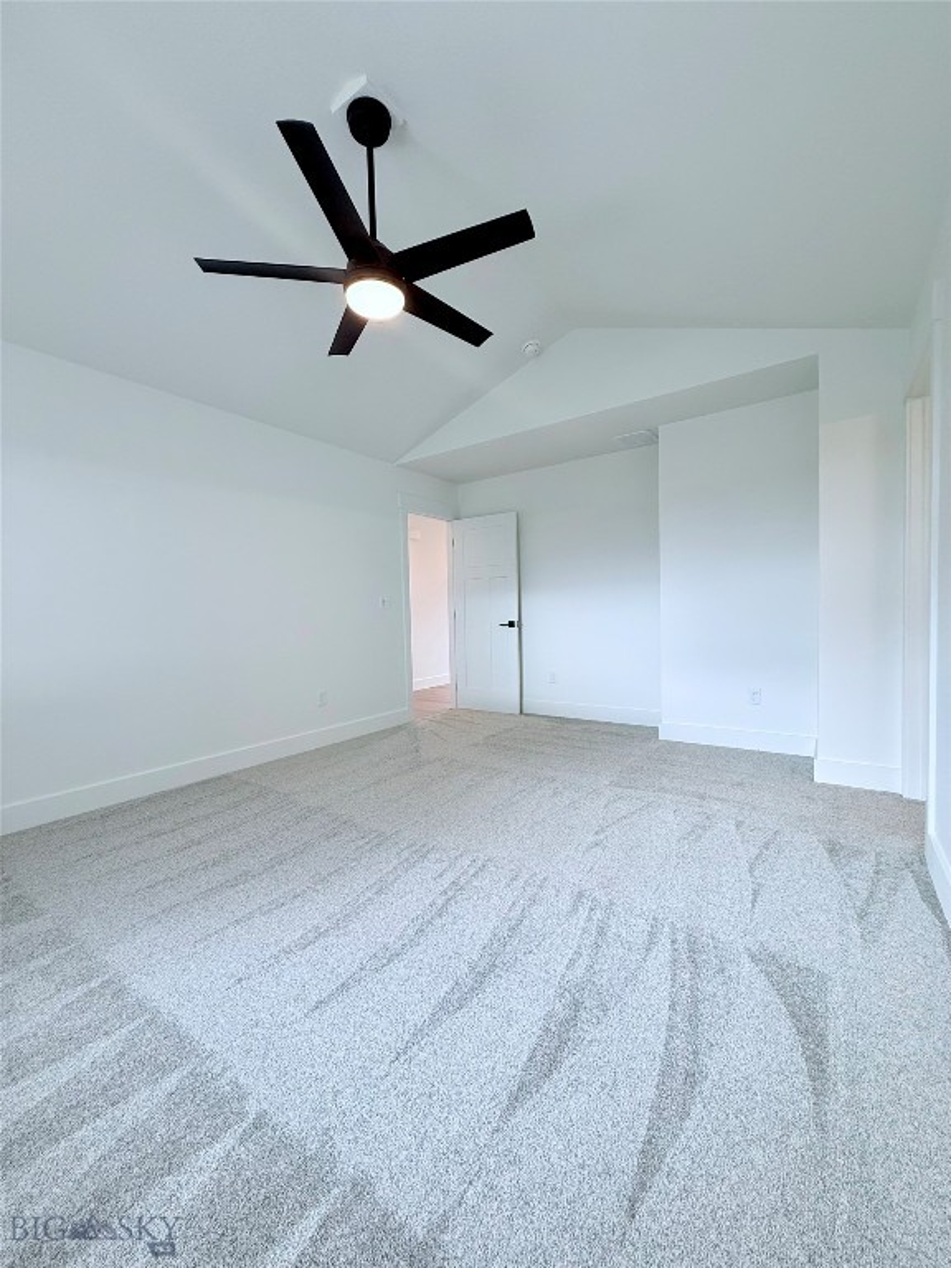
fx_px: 513
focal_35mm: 14
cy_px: 634
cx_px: 476
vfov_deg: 102.1
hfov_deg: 85.7
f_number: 2.2
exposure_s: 1/120
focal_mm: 2.22
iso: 160
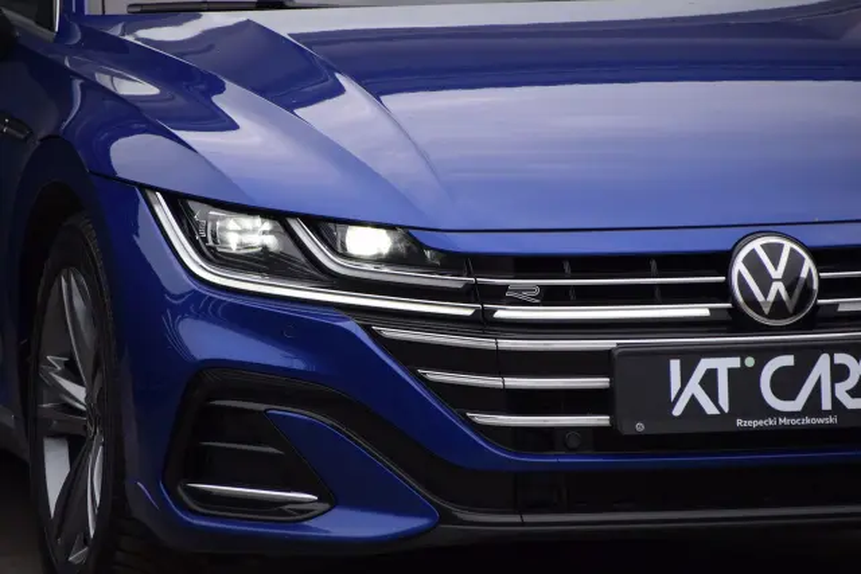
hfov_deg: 6.9
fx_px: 7176
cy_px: 287
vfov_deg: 4.6
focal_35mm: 300
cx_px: 430
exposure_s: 1/500
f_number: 6.3
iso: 320
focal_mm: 200
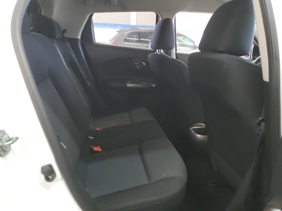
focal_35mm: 26
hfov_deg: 67.3
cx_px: 141
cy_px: 106
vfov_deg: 53.1
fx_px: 212
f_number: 1.5
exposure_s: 1/40
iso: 363
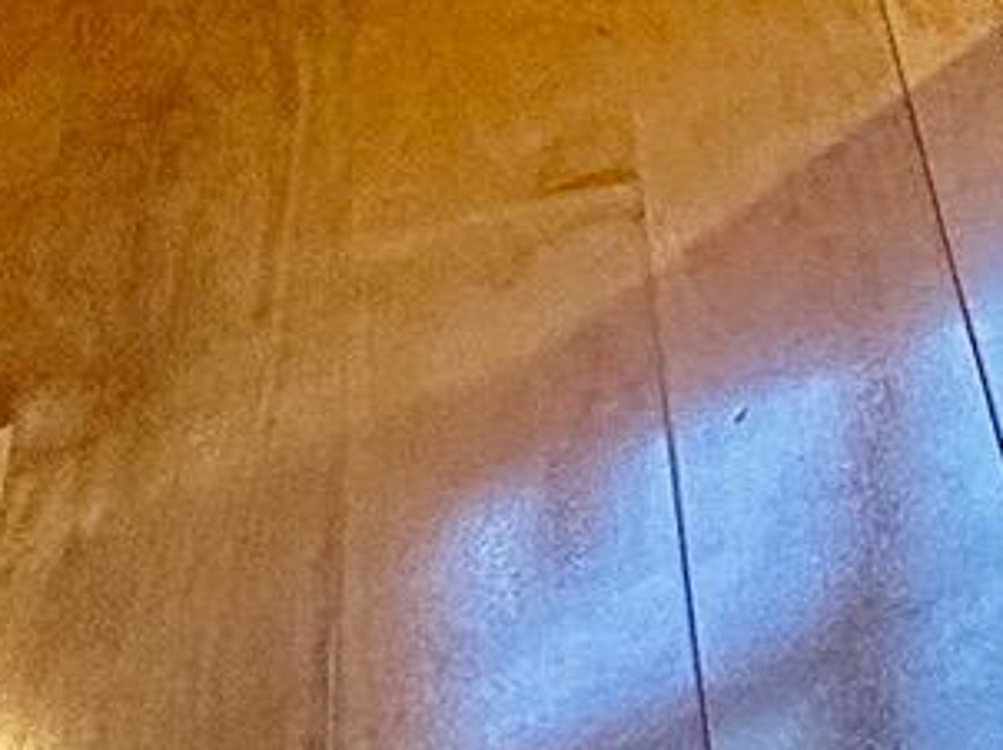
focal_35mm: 95
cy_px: -1765
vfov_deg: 9.8
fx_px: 2750
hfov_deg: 15.3
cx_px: 2159
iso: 125
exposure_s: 1/120
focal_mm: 2.22
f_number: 2.2
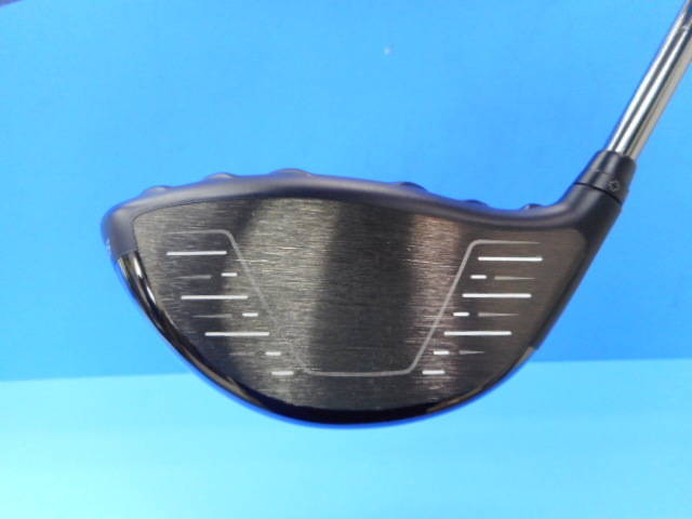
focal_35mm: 25
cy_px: 260
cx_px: 346
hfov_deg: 69.4
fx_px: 500
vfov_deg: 54.9
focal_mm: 4.5
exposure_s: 1/30
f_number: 3.7
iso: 280
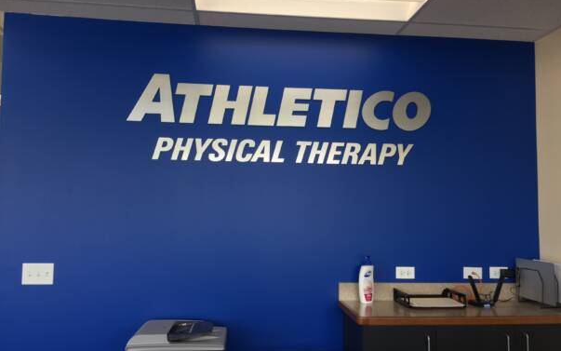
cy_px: 178
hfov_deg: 61.2
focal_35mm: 31
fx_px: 474
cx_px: 282
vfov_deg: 40.6
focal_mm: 4.15
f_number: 2.2
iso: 32
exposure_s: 1/60
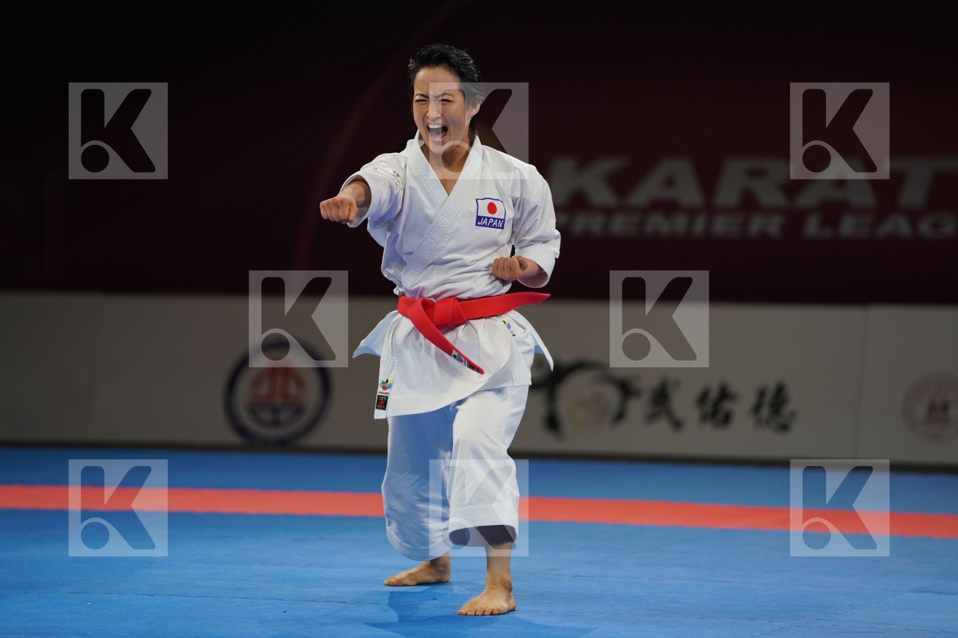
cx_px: 479
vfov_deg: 7.2
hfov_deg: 10.8
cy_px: 319
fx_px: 5082
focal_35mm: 191
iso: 640
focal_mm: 191
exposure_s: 1/500
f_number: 2.8
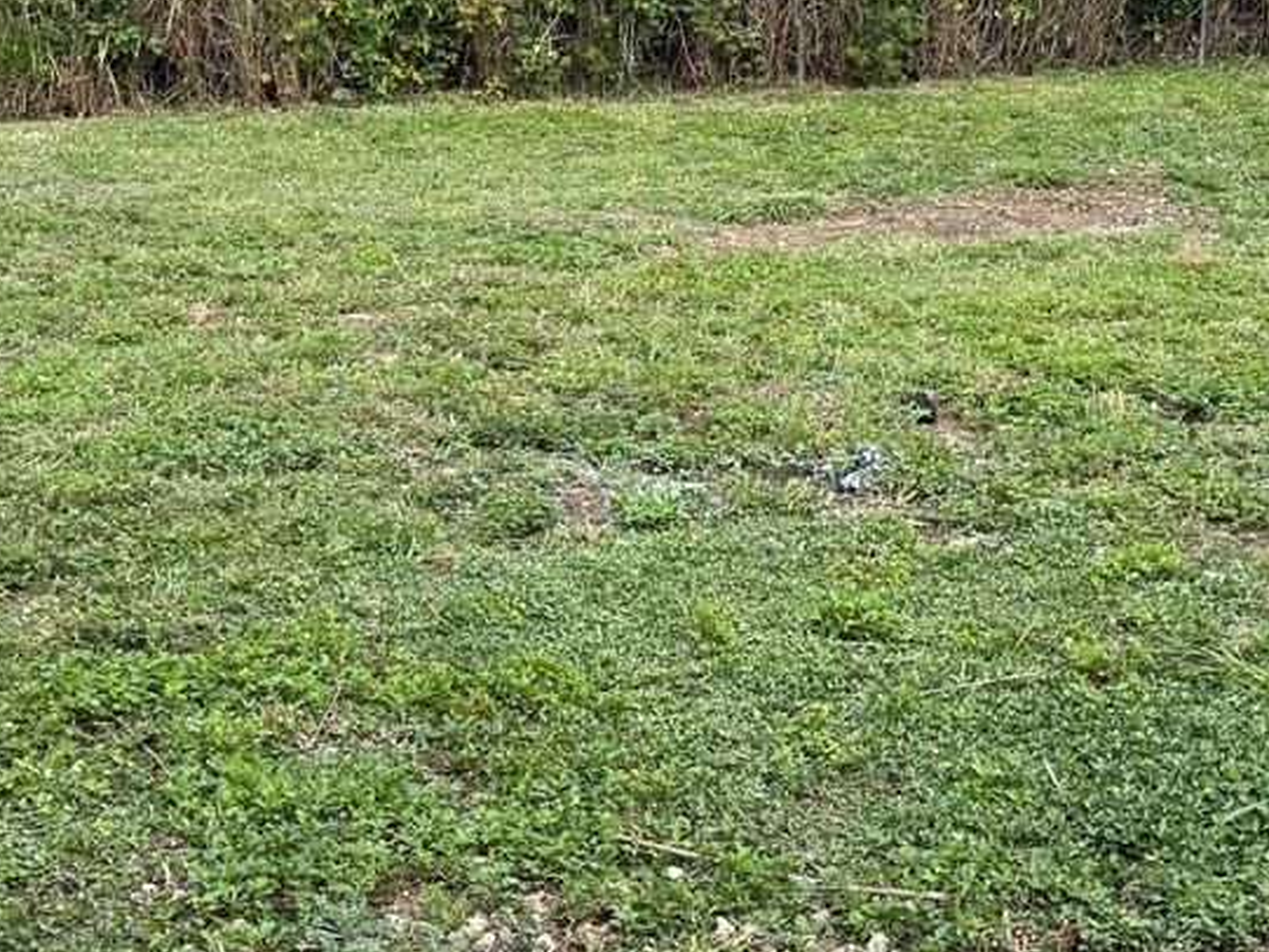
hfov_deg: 27.3
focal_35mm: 71
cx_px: 788
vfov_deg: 20.7
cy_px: 450
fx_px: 2603
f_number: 1.78
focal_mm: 6.76
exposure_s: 1/2232
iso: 100
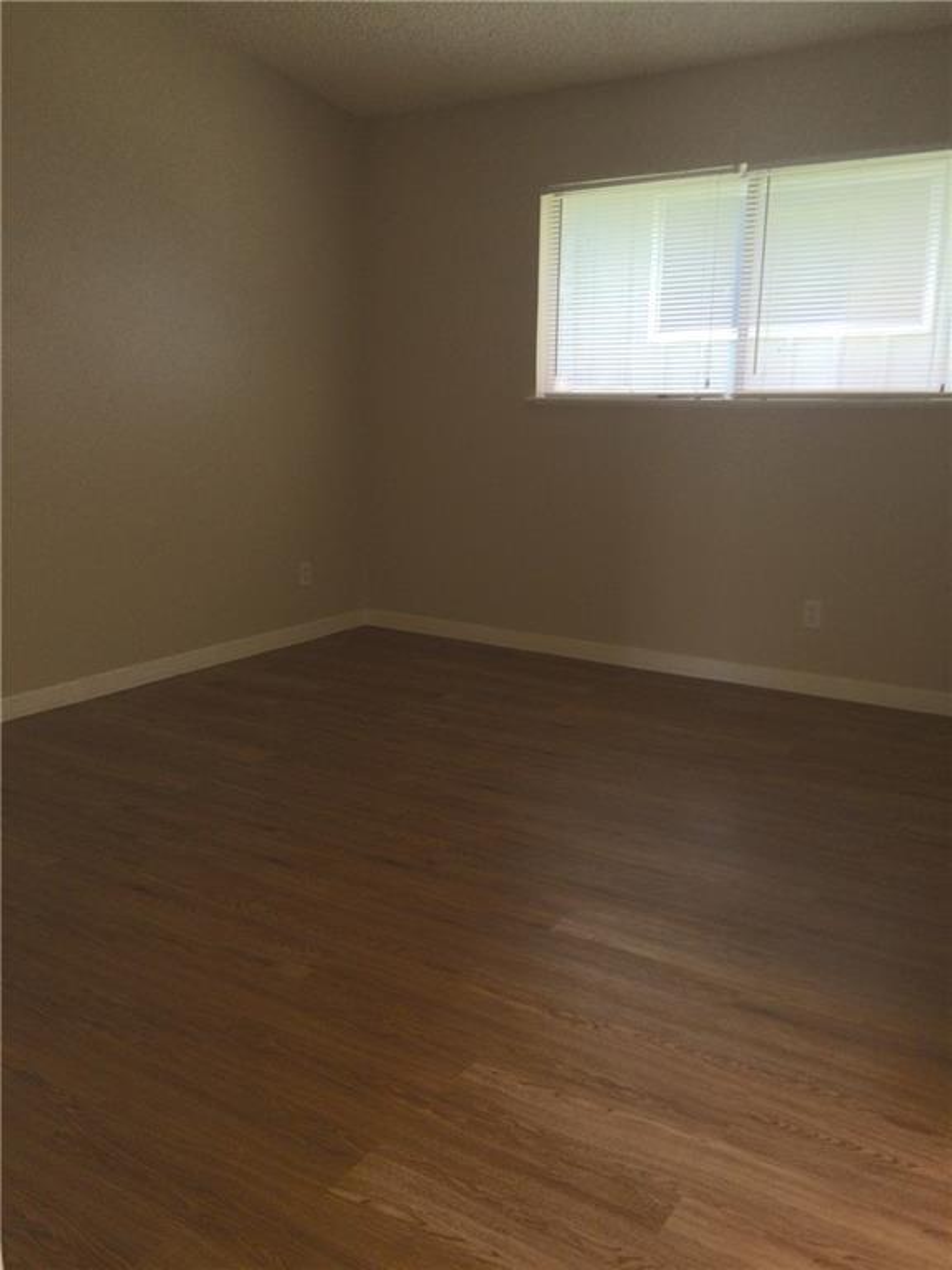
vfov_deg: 61.7
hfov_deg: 48.2
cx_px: 476
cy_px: 635
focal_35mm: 29
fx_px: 1063
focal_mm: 4.15
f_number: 2.2
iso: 50
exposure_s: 1/30
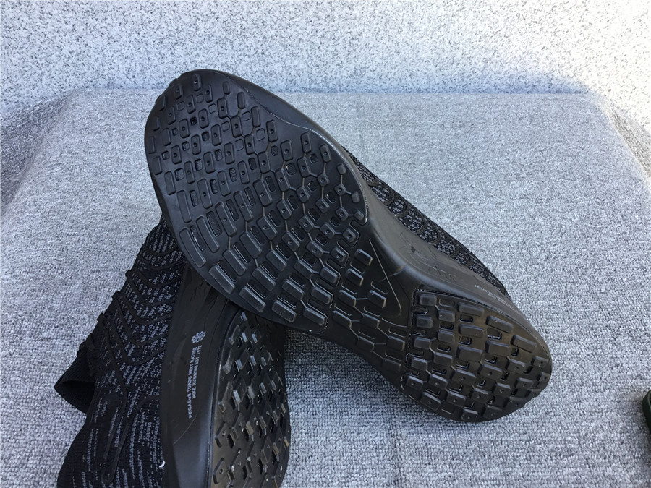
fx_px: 583
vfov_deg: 45.4
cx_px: 326
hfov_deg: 58.4
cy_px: 244
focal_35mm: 31
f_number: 2.4
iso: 40
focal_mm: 3.3
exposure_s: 1/100
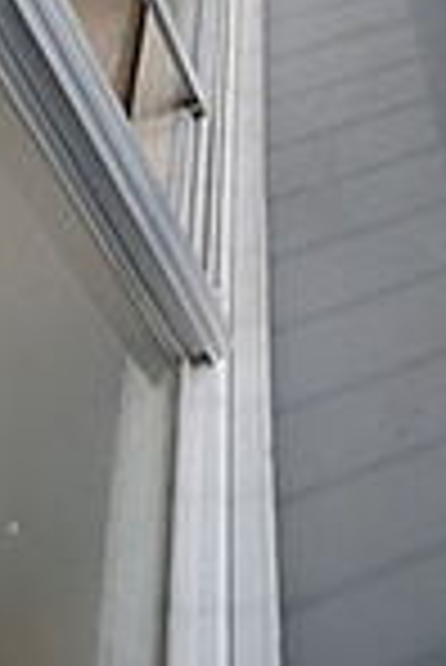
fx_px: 723
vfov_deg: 33.3
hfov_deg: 28.8
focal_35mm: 39
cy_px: -234
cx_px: 561
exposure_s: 1/160
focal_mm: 8
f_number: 6.3
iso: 100
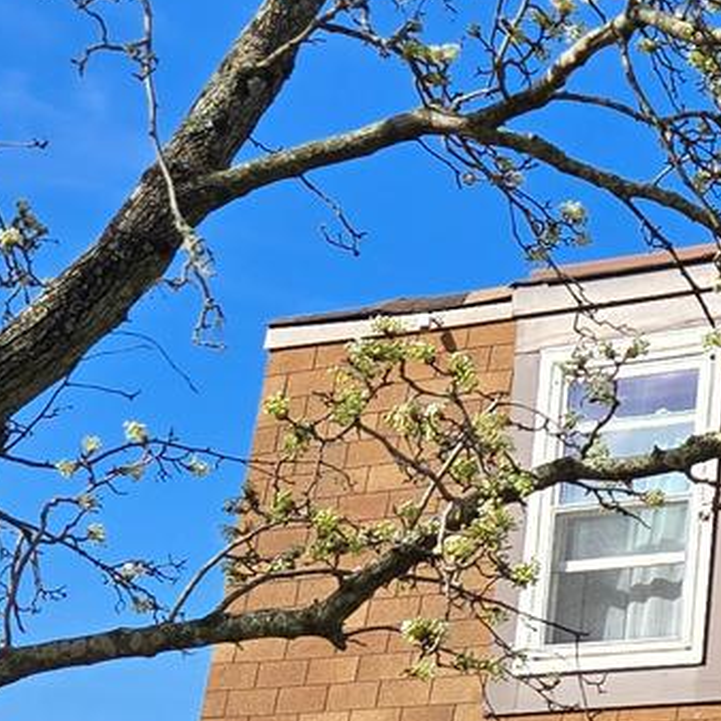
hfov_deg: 13.0
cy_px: 1062
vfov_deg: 13.4
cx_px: 1248
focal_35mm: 123
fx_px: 2898
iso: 25
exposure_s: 1/1258
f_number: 1.8
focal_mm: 5.4
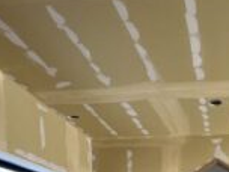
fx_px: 271
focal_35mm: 41
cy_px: 255
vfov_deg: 26.2
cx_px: 202
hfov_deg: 42.4
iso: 64
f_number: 1.8
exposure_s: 1/99
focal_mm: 1.57
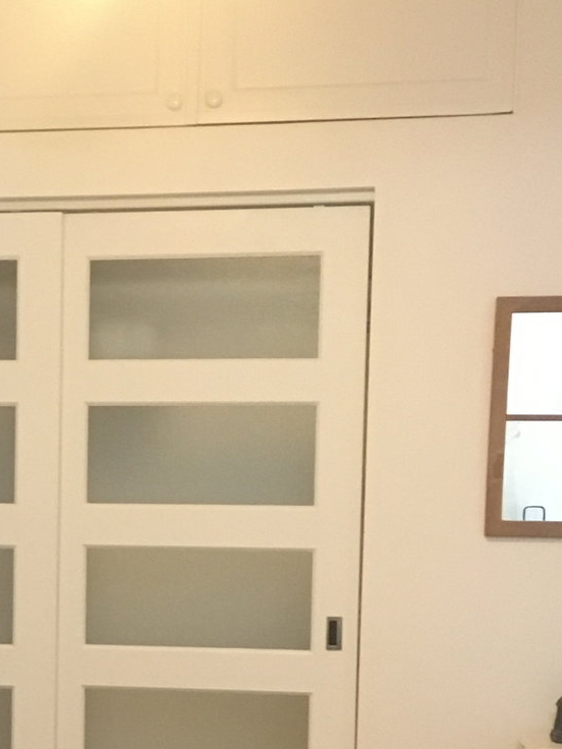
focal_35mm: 84
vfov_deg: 22.8
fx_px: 1818
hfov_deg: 17.0
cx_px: -46
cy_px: 655
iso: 320
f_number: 2.2
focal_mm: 4.15
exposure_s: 1/17
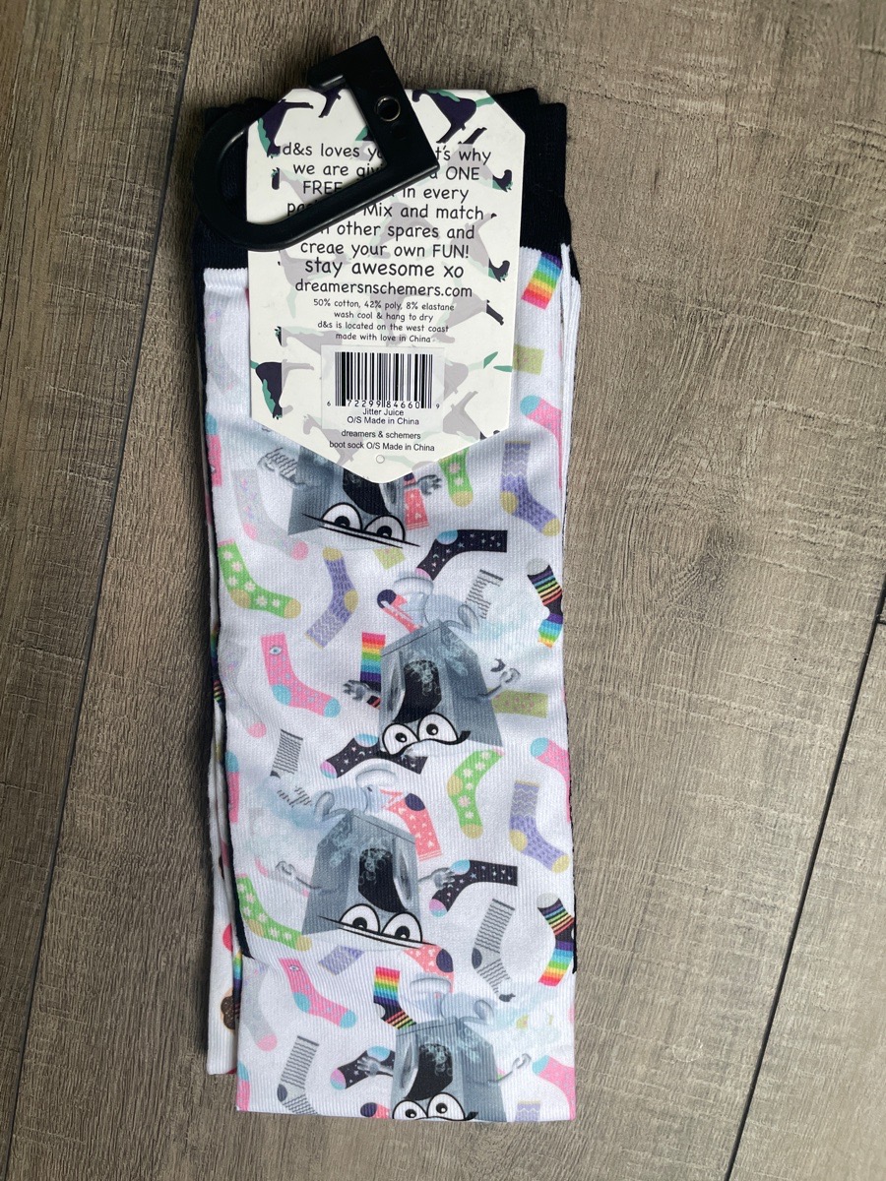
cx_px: 443
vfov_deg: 67.3
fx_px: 887
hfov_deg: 53.1
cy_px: 590
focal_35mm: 26
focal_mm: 4.2
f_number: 1.6
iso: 100
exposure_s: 1/121
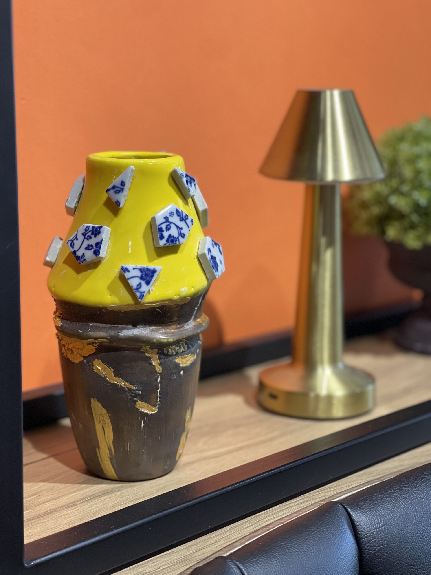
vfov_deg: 30.3
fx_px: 1062
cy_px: 288
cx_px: 216
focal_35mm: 64
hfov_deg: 22.9
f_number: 2.2
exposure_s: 1/100
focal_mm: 7.5
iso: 160
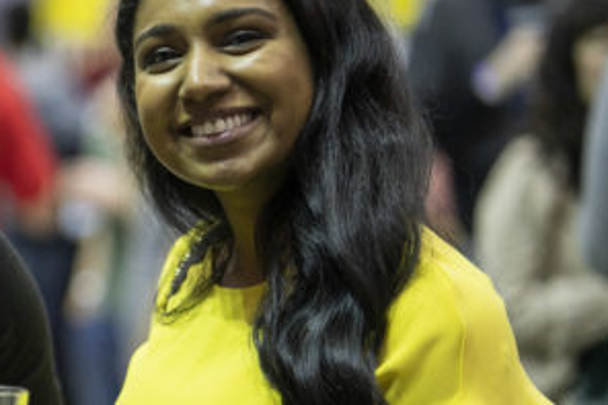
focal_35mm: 200
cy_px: 273
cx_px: -80
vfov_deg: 6.9
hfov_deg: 10.2
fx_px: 3376
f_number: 1.8
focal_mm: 85
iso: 800
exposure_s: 1/60
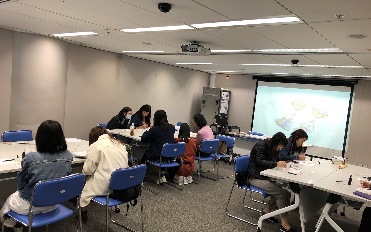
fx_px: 303
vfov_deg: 41.8
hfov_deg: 62.9
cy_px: 122
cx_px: 187
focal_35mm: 30
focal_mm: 4
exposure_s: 1/20
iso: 40
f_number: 1.8
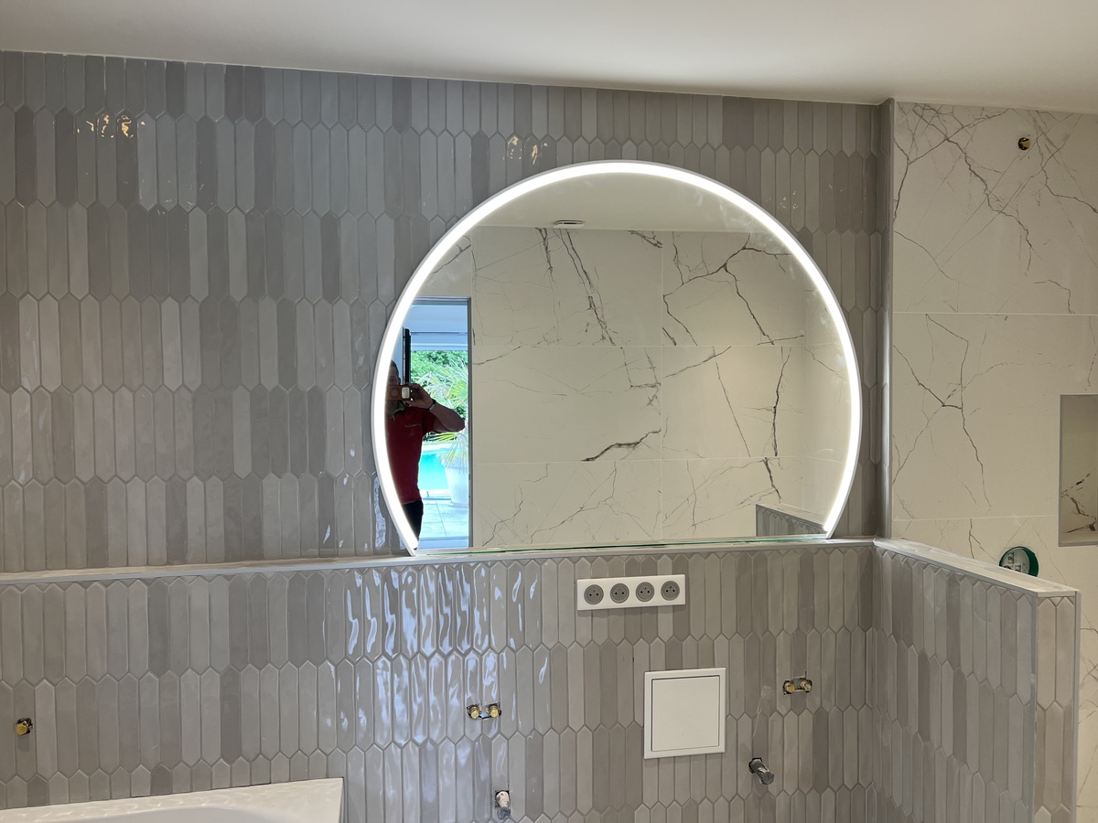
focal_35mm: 26
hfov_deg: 67.3
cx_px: 549
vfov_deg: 53.1
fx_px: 825
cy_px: 412
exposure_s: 1/100
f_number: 1.5
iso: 40
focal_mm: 5.7
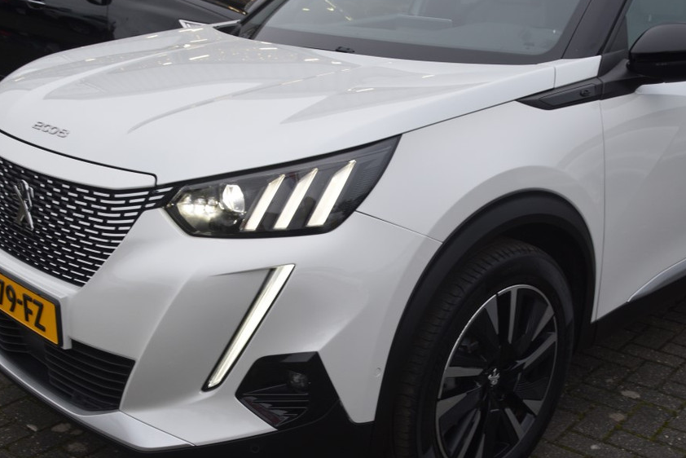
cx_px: 311
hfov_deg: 43.0
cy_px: 242
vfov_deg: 29.5
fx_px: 869
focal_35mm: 46
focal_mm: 25
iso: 400
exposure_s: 1/80
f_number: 4.5
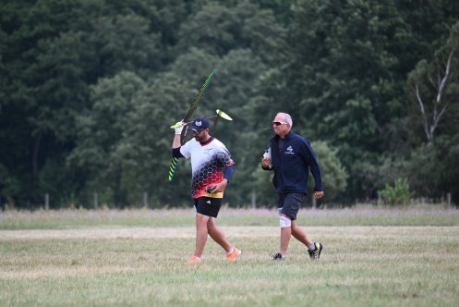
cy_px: 154
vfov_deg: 3.4
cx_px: 230
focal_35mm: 400
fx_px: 5103
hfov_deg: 5.2
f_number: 6.3
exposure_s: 1/1250
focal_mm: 400
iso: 640
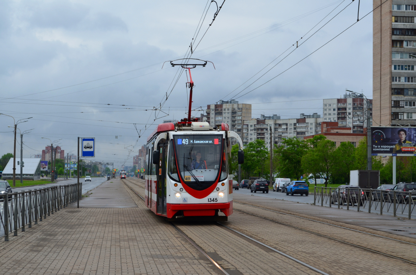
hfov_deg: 24.7
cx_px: 208
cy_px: 138
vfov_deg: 16.5
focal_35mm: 82
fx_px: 951
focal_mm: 55
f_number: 11
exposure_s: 1/125
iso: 200
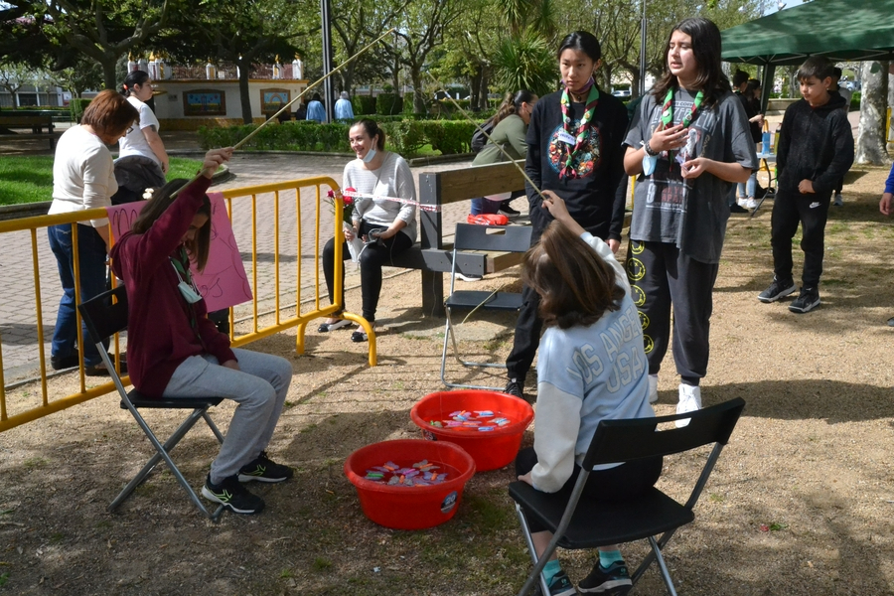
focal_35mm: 38
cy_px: 298
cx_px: 447
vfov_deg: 35.5
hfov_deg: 51.3
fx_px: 931
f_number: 16
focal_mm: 25
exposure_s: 1/1000
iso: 3200
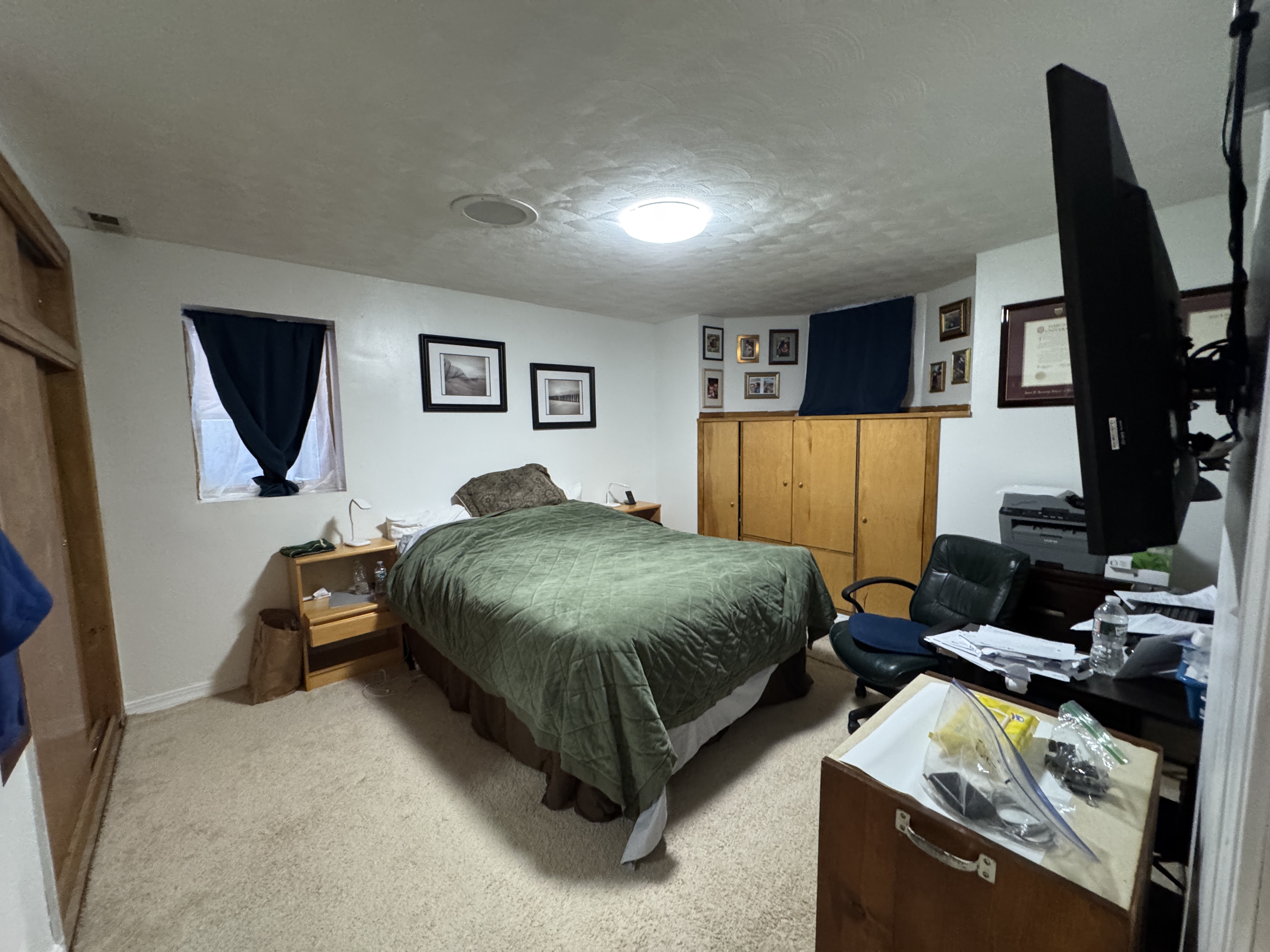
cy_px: 476
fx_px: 514
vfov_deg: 85.7
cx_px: 635
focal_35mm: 14
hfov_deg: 102.1
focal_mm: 2.22
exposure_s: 1/60
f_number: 2.2
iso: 640
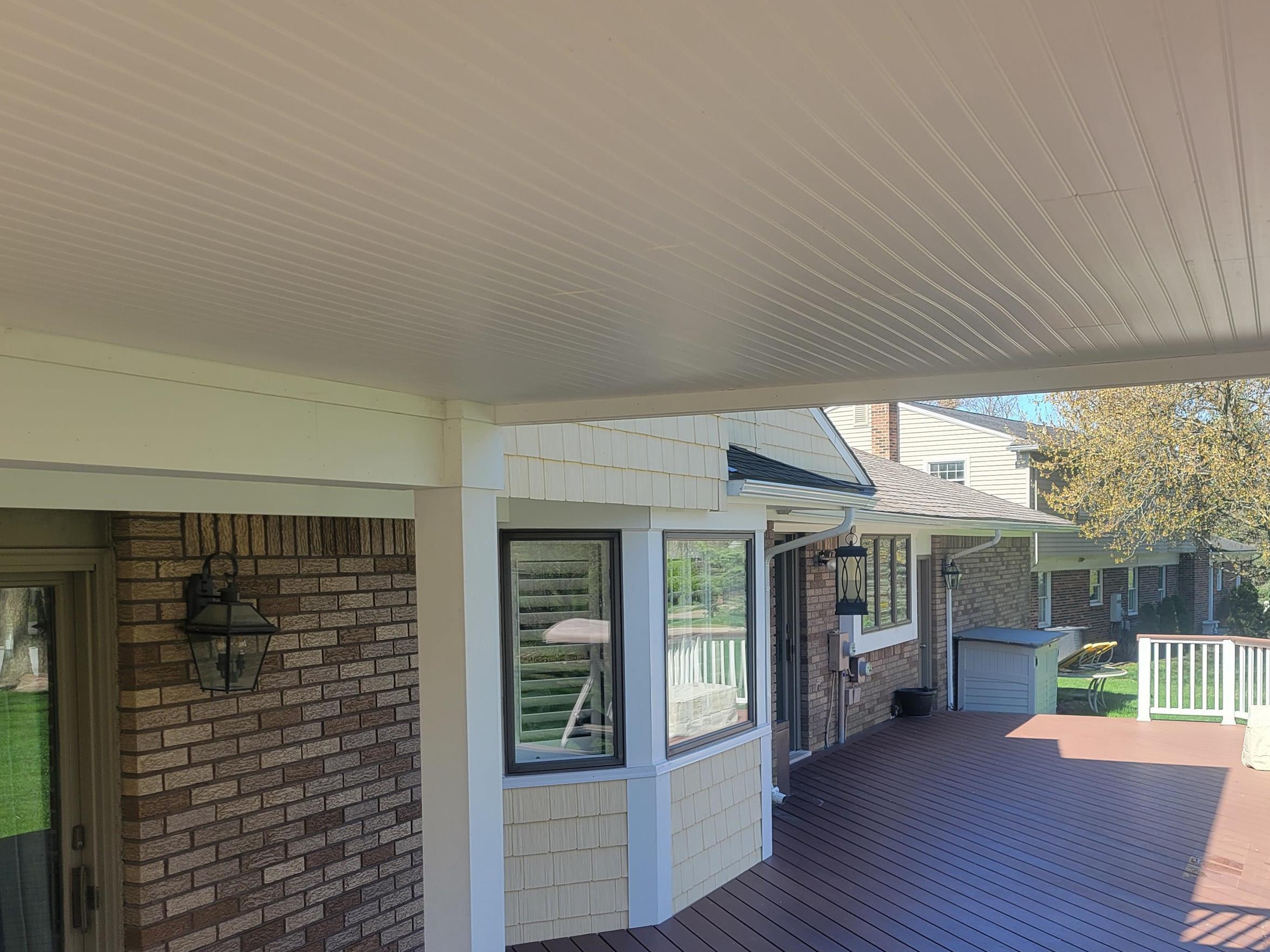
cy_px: 613
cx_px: 787
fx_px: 1247
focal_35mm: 34
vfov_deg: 41.4
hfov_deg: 53.4
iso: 40
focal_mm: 5.4
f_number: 1.8
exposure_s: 1/563
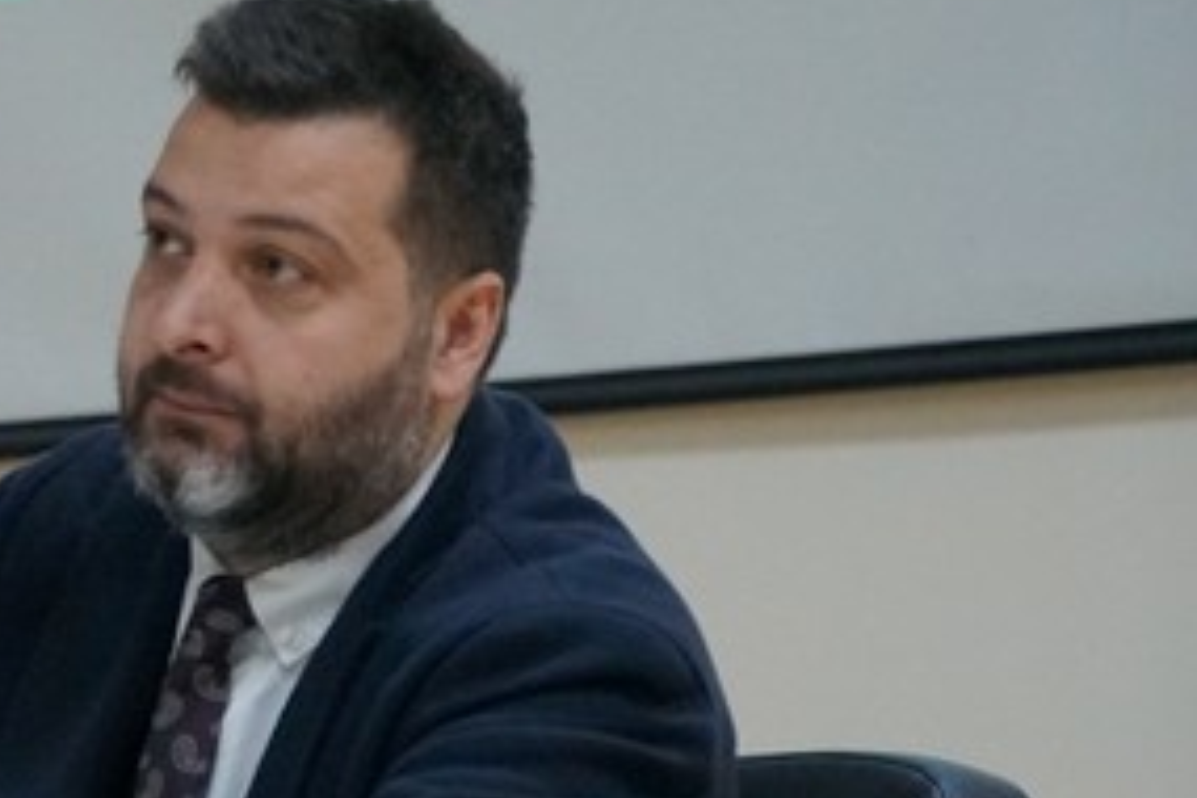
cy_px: 430
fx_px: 8920
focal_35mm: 268
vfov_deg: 5.1
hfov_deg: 7.6
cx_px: -328
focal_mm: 69
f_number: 4
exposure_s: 1/100
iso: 6400
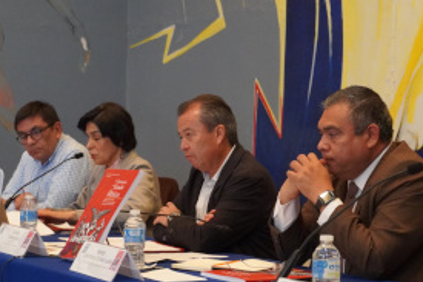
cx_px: 278
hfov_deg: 22.4
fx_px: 1066
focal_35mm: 91
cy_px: 142
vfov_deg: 15.0
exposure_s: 1/60
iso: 6400
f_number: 5.6
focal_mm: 37
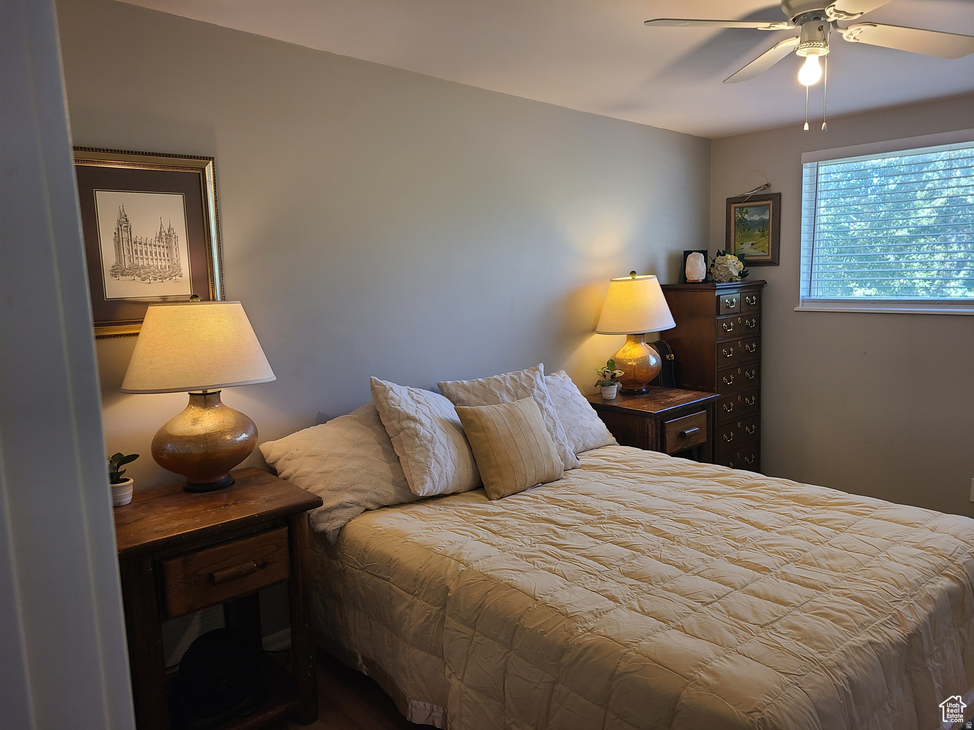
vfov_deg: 53.1
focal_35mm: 26
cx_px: 487
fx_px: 732
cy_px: 365
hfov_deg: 67.3
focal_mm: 5.4
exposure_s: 1/60
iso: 64
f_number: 1.8
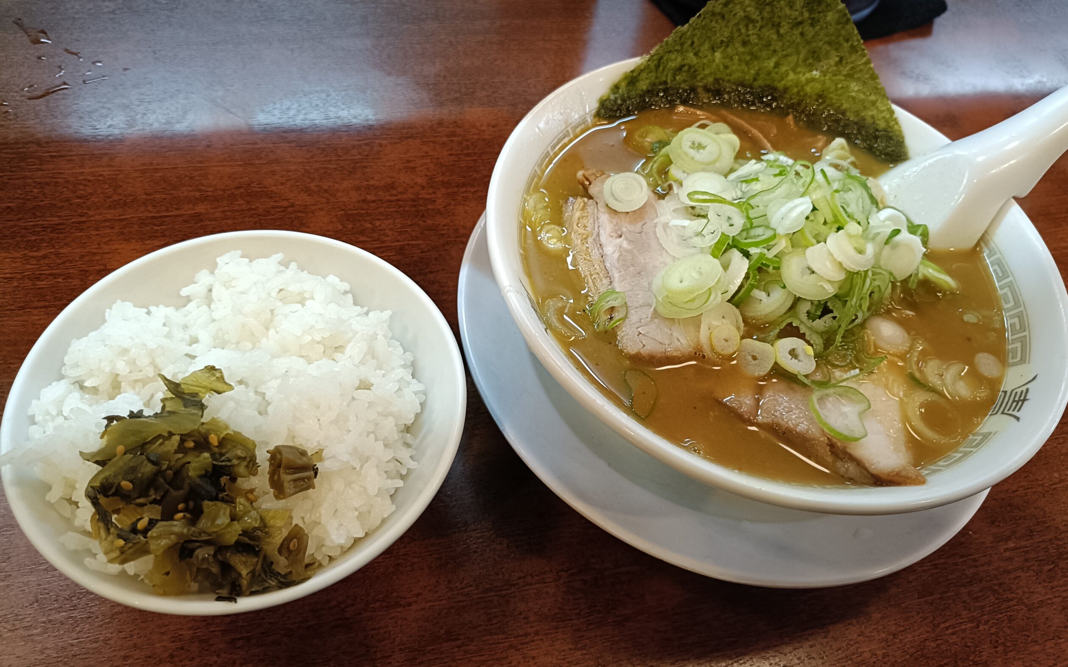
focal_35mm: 27
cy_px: 313
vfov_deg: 46.0
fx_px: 786
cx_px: 544
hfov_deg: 68.4
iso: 1000
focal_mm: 4.7
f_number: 1.7
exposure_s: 1/40
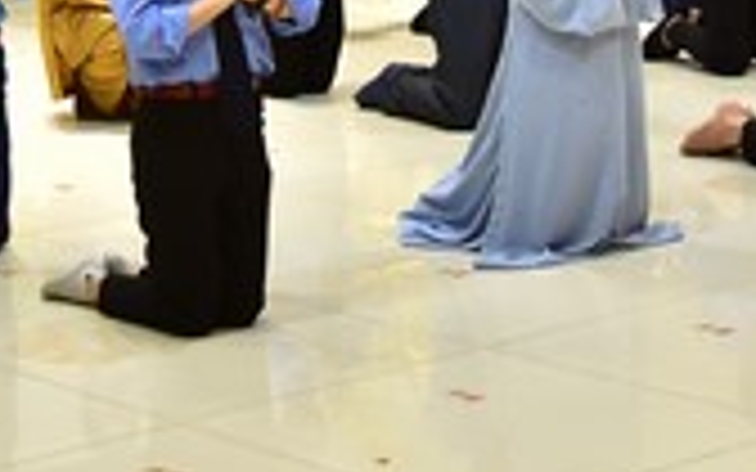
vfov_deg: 9.6
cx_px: 148
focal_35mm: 134
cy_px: -115
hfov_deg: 15.5
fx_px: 2761
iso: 1000
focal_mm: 34
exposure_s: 1/100
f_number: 4
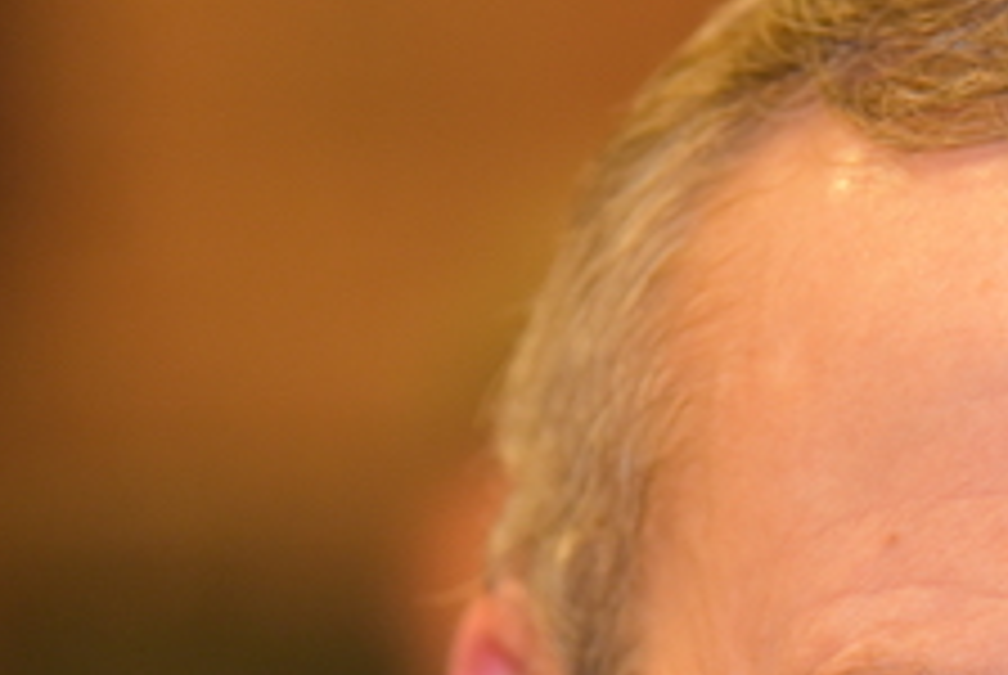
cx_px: 1125
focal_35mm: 617
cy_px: 1094
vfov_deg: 2.2
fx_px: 17298
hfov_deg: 3.3
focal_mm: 135
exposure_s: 1/60
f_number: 2.8
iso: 1800
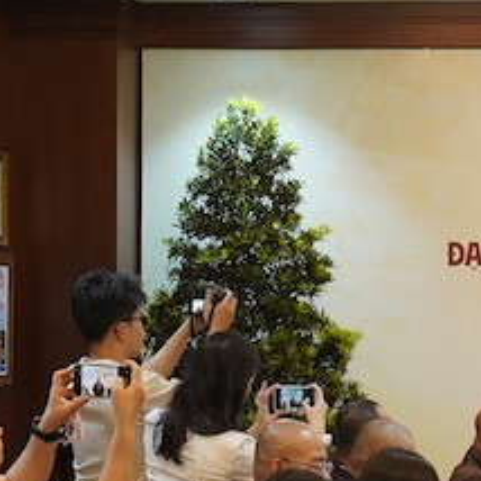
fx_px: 2924
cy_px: 371
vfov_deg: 9.4
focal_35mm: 186
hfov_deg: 9.2
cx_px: 620
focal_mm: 39
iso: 2500
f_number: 5
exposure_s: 1/100
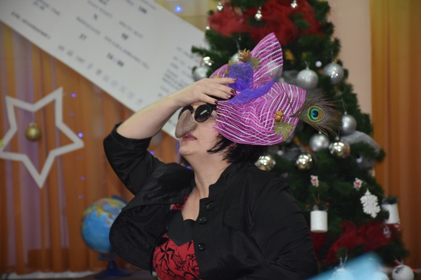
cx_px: 210
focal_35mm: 142
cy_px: 140
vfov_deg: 9.6
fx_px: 1666
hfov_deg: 14.4
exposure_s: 1/60
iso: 800
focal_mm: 95
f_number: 5.3
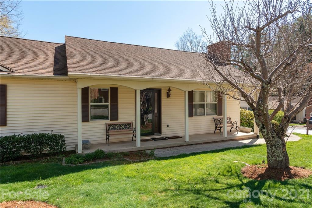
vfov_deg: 61.9
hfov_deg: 84.0
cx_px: 156
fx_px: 173
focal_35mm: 20
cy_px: 104
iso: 200
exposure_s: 1/500
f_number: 8
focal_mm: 20
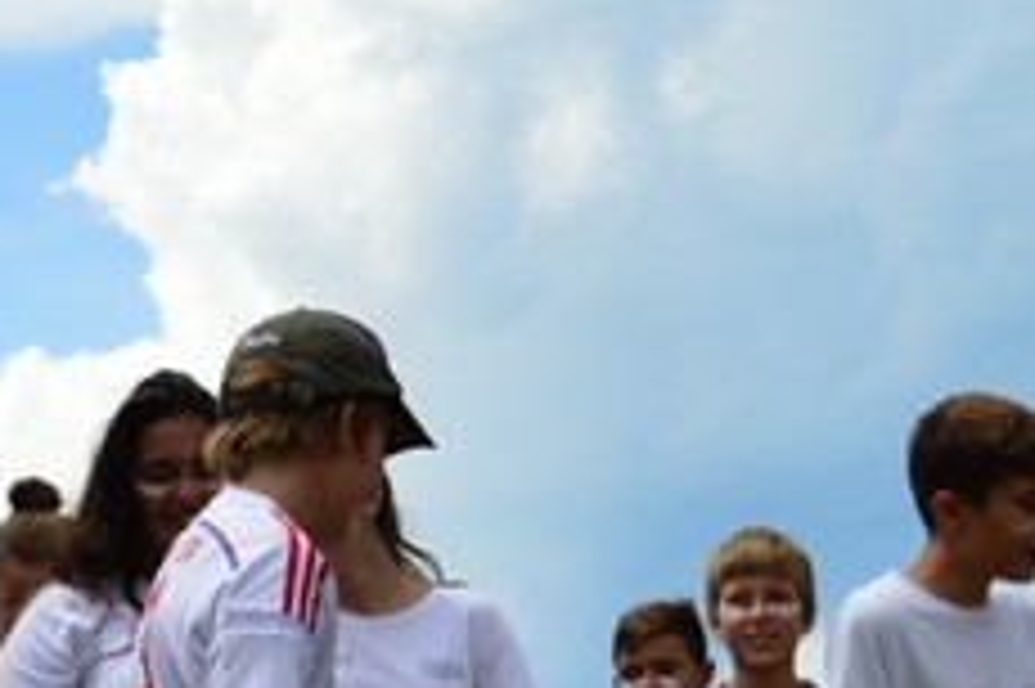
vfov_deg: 9.7
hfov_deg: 14.1
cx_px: -252
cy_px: 726
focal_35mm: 140
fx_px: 4028
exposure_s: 1/1250
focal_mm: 21
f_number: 4
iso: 100
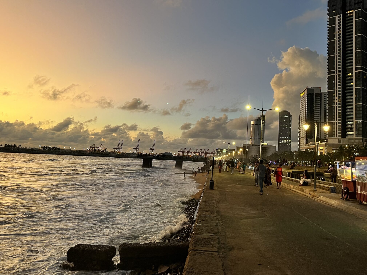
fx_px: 350
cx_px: 209
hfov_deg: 55.1
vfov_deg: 42.7
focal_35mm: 33
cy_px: 105
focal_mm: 5.1
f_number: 1.6
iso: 125
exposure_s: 1/66
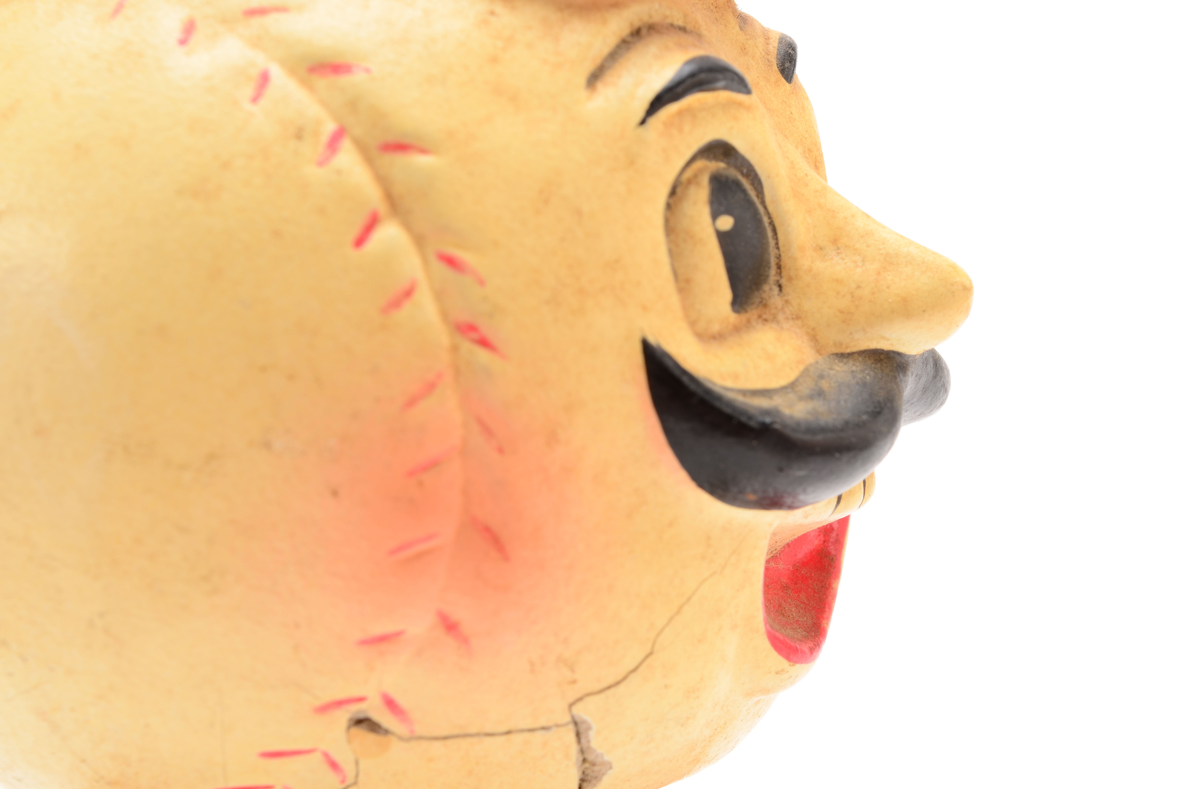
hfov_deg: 24.7
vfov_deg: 16.5
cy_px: 394
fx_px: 2724
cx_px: 596
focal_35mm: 82
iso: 100
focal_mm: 55
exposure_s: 1/160
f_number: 18
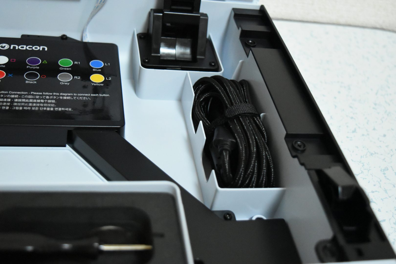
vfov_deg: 29.9
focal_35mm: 45
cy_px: 132
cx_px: 198
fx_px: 495
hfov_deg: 43.6
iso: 8000
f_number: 4.2
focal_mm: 30
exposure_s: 1/320
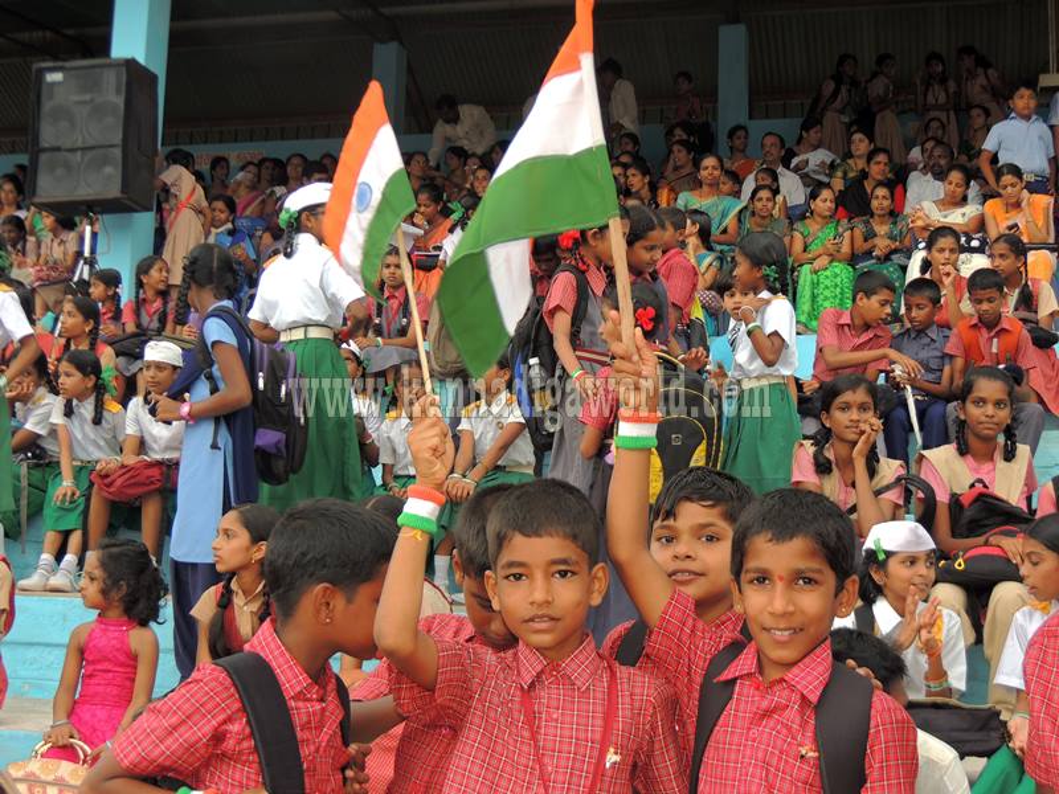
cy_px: 397
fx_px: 1530
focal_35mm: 50
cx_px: 530
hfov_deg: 38.2
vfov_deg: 29.1
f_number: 3.6
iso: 100
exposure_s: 1/100
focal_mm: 8.9
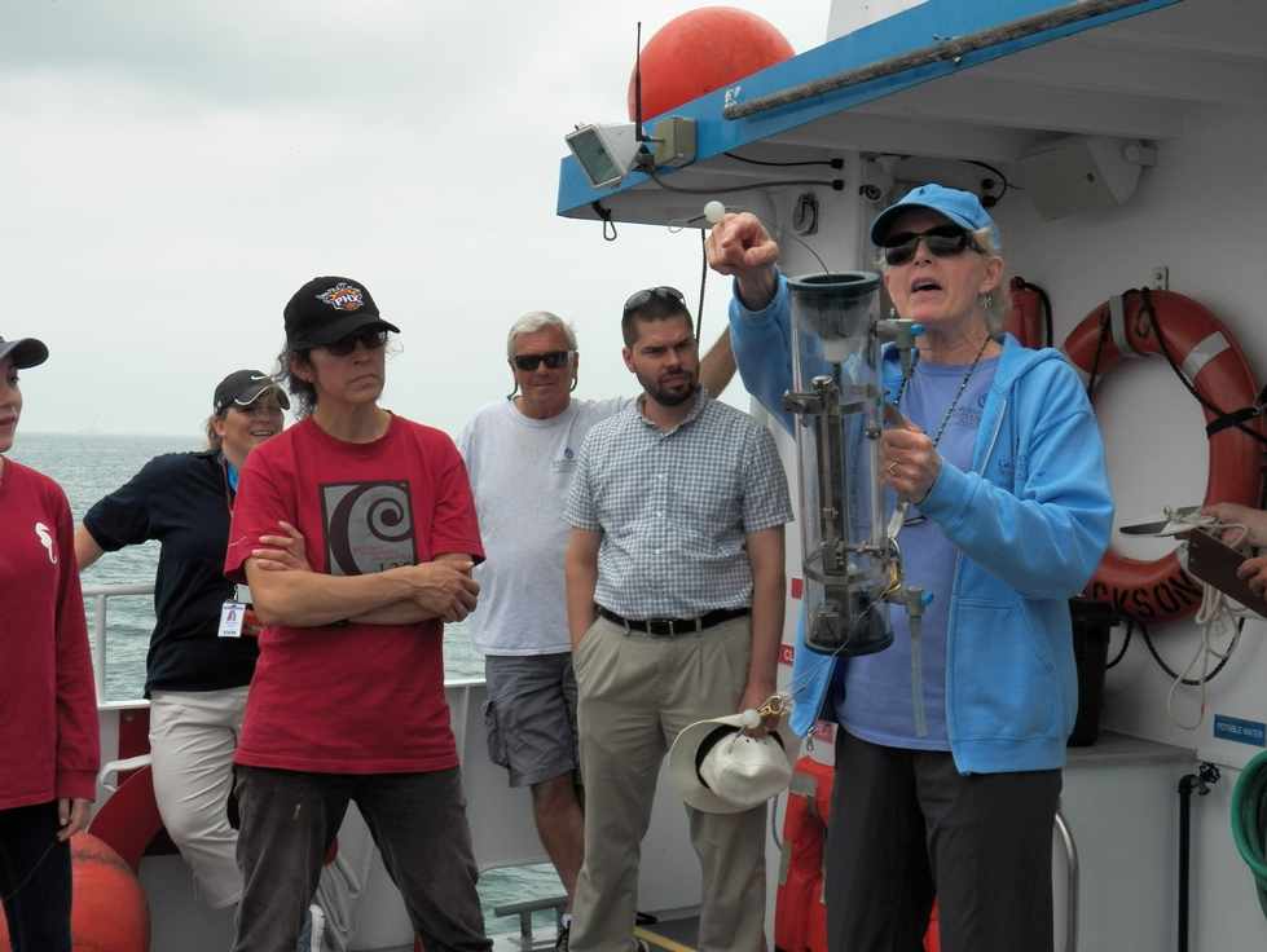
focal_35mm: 50
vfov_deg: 29.2
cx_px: 634
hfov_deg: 38.2
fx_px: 1832
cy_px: 476
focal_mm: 8.9
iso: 125
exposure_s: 1/1000
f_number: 4
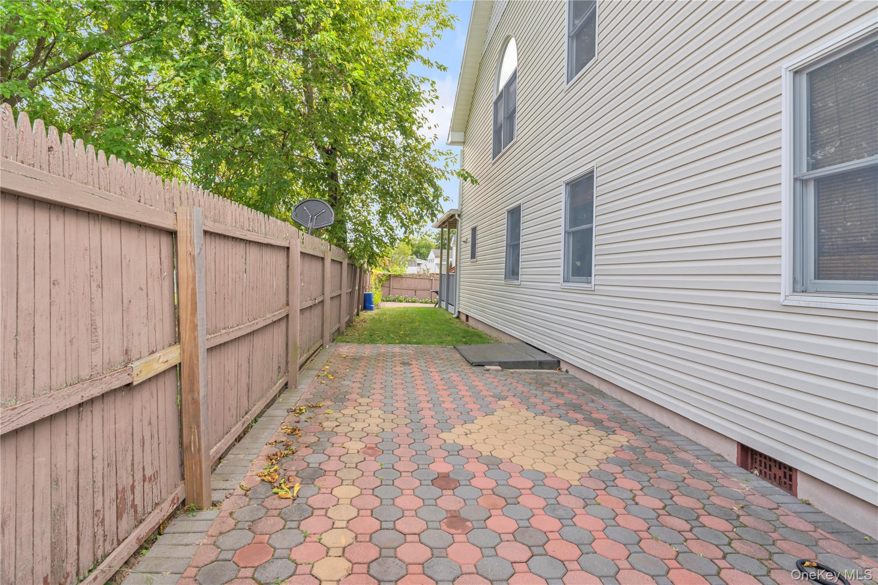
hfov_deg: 89.7
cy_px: 292
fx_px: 441
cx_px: 439
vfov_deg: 67.1
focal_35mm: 18
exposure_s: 1/10
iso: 100
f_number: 8
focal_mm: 18.1
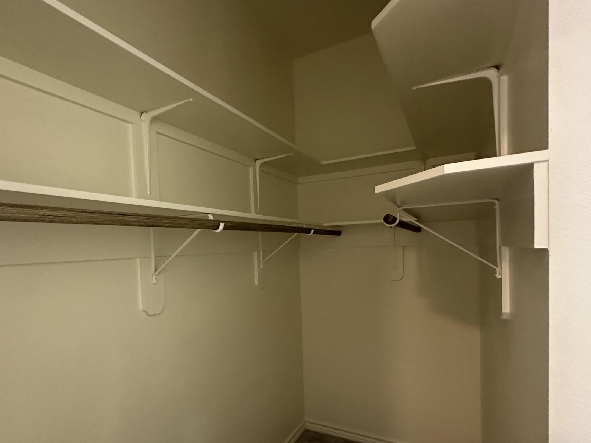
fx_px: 341
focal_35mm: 20
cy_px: 261
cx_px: 254
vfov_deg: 65.5
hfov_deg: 81.3
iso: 800
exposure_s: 1/60
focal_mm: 2.22
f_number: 2.2
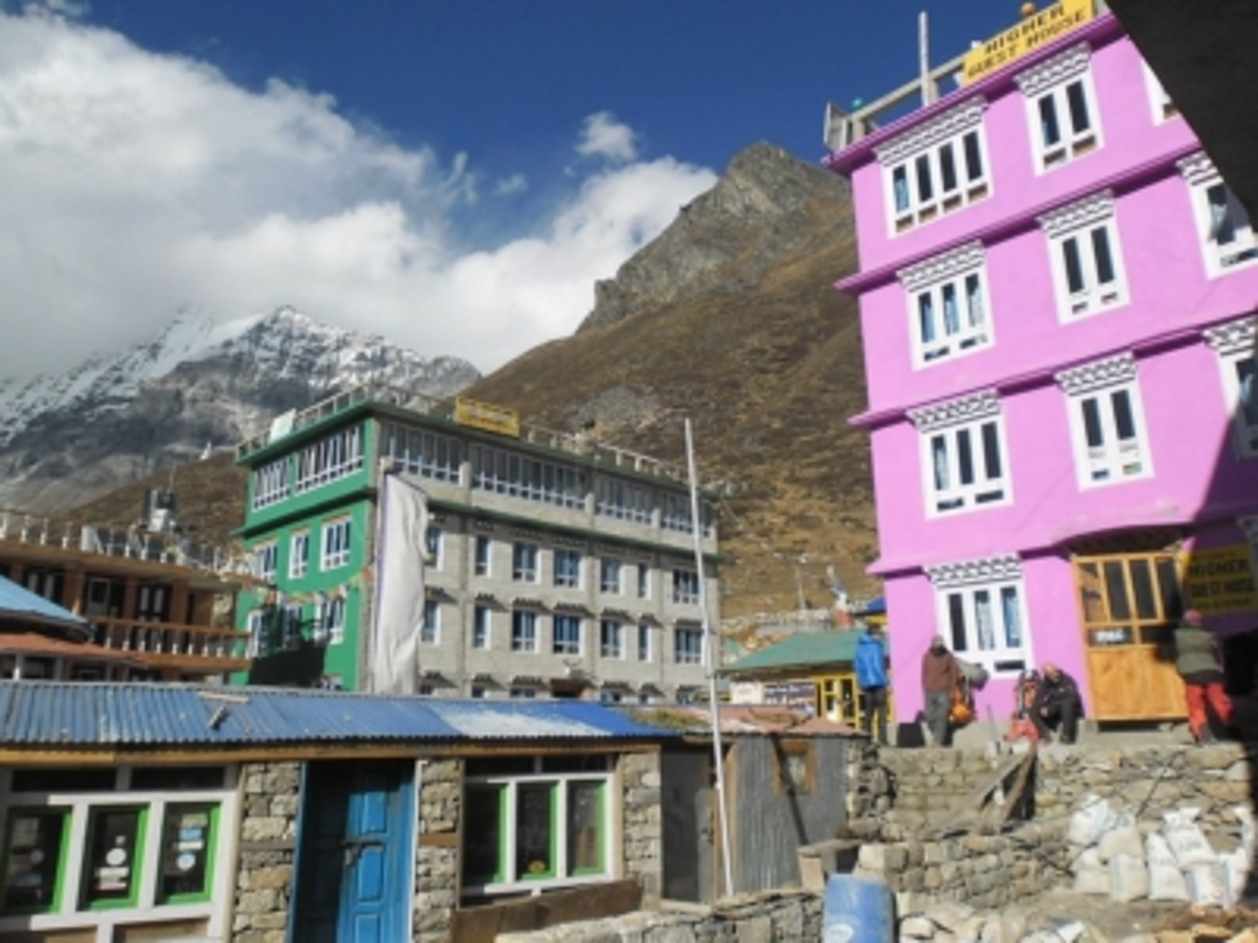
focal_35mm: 27
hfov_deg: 65.3
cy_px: 472
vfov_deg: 51.4
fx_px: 981
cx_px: 629
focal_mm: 4.8
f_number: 9.9
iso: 80
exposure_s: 1/173
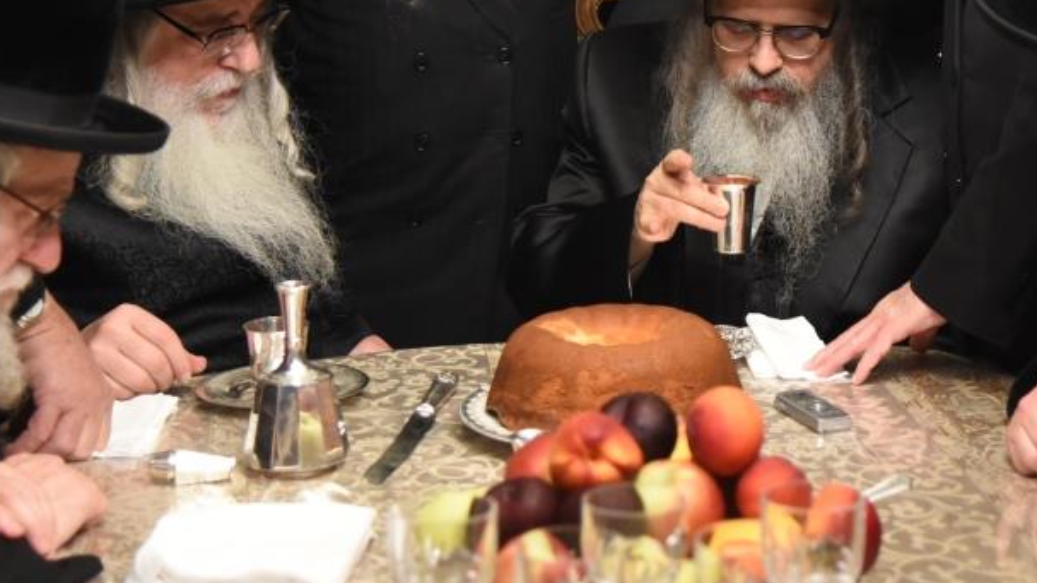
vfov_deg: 13.1
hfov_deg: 23.0
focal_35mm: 92
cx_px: 769
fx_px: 2529
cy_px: 79
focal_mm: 52
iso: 4000
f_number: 4
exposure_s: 1/60
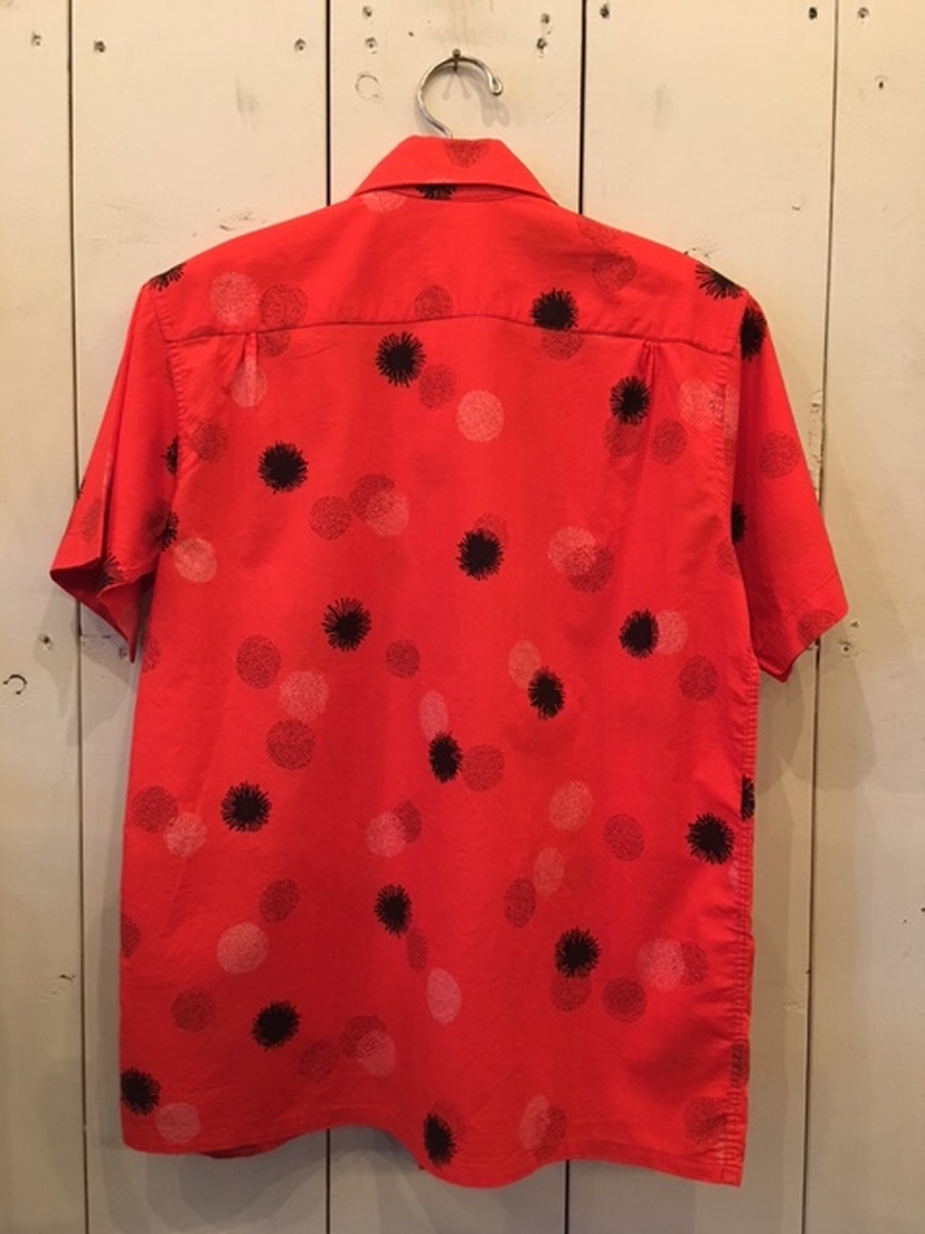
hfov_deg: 48.2
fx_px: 1033
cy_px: 617
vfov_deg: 61.7
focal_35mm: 29
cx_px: 462
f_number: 2.2
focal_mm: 4.15
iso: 200
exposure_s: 1/33
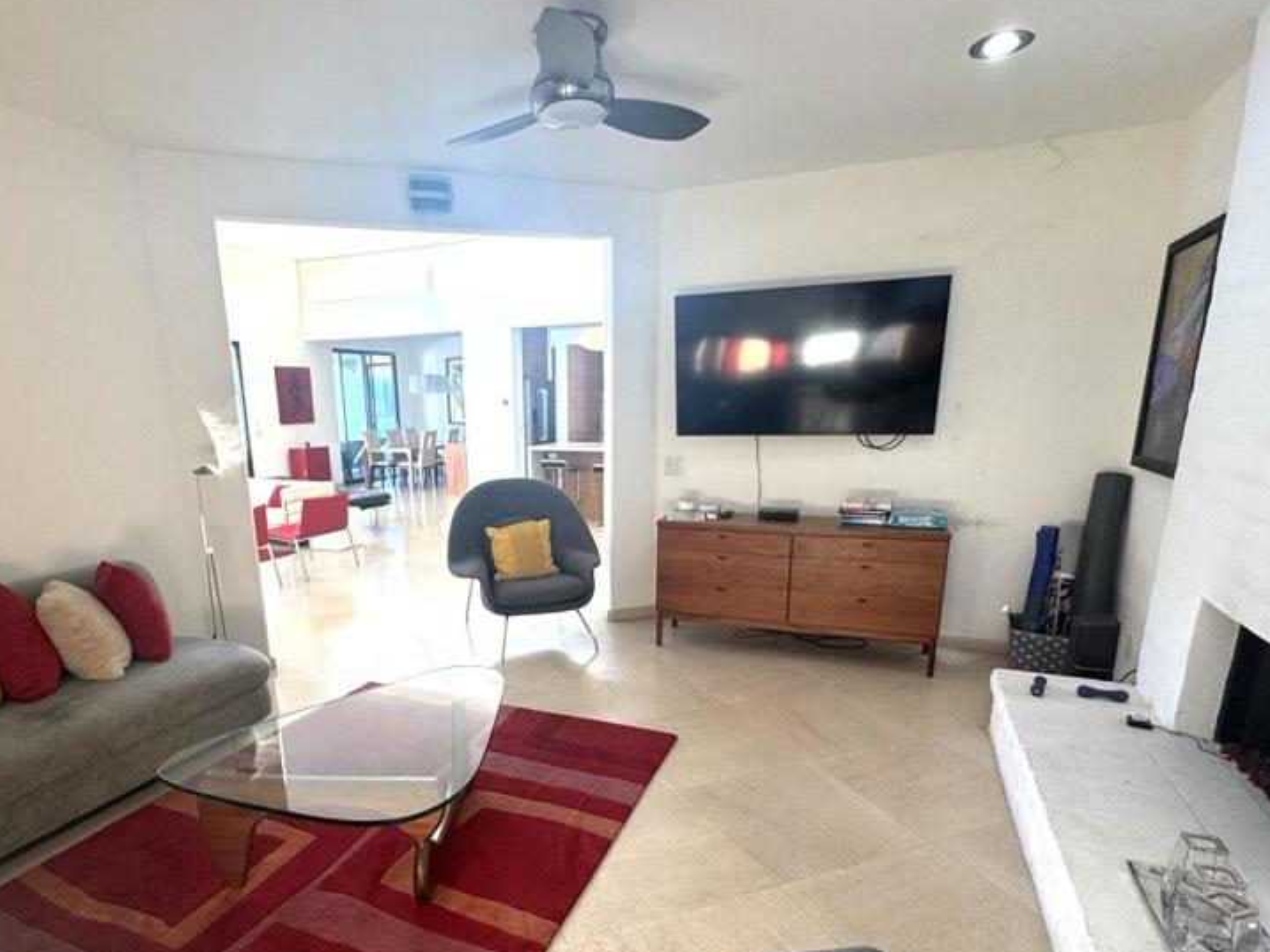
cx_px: 551
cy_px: 582
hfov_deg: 81.3
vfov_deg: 65.2
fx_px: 734
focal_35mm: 20
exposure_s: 1/99
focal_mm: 2.22
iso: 160
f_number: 2.2
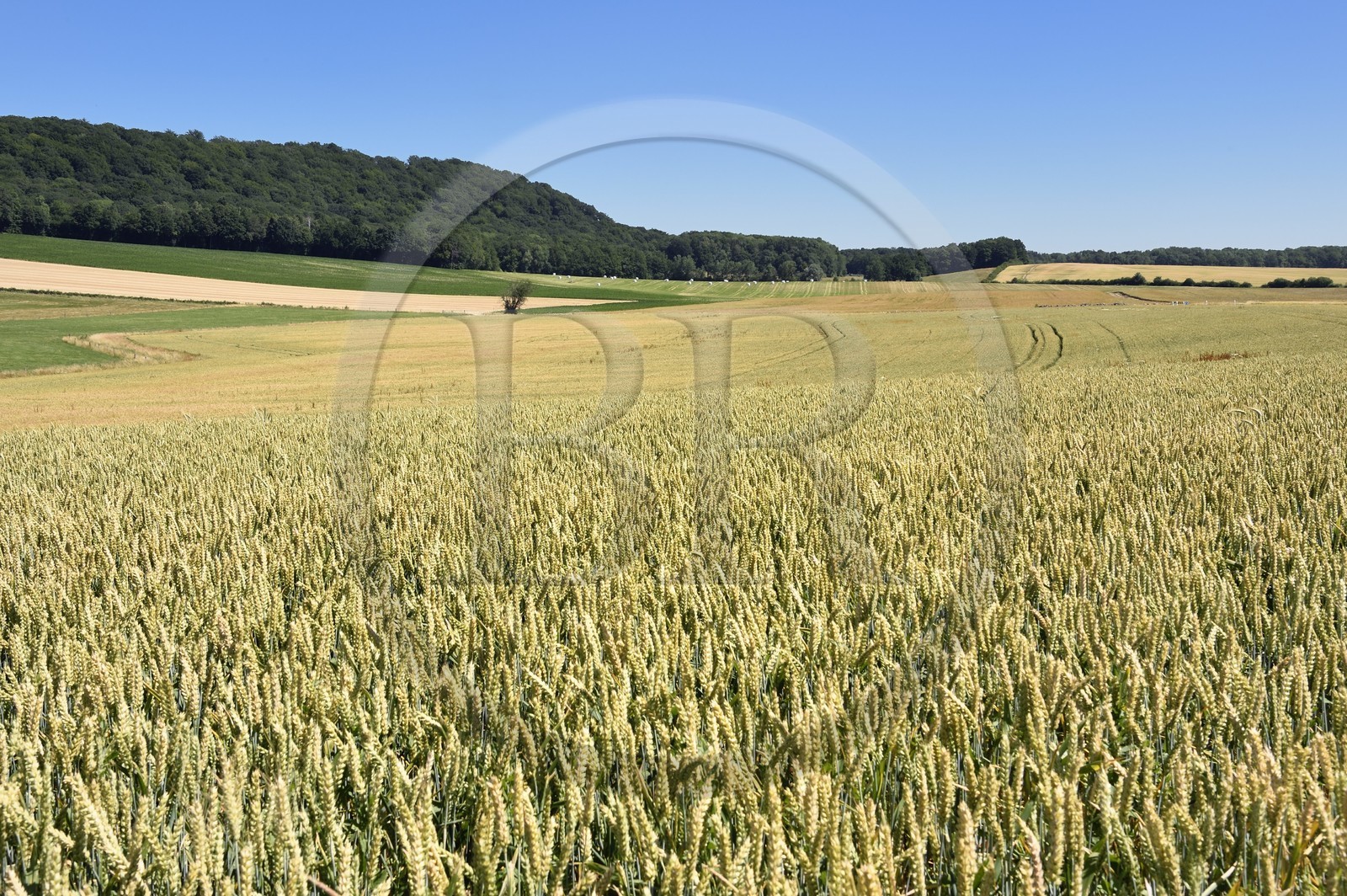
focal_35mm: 48
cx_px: 674
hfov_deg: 41.1
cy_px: 448
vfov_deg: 28.0
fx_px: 1794
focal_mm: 48
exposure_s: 1/125
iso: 200
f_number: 16
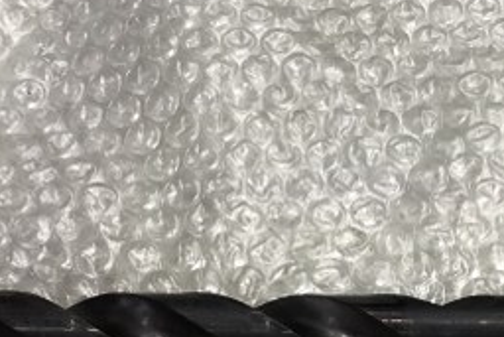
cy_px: 341
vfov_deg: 14.8
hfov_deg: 22.1
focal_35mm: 91
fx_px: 1275
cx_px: 408
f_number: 1.8
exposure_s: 1/30
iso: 32
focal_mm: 3.99
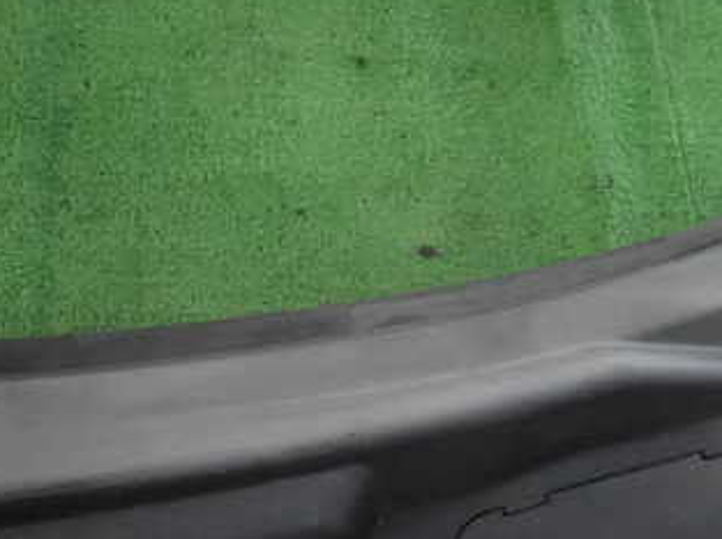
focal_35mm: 48
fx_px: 1000
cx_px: 678
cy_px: 454
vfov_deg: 29.3
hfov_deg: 36.7
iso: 2000
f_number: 2
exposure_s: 1/60
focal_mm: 4.5
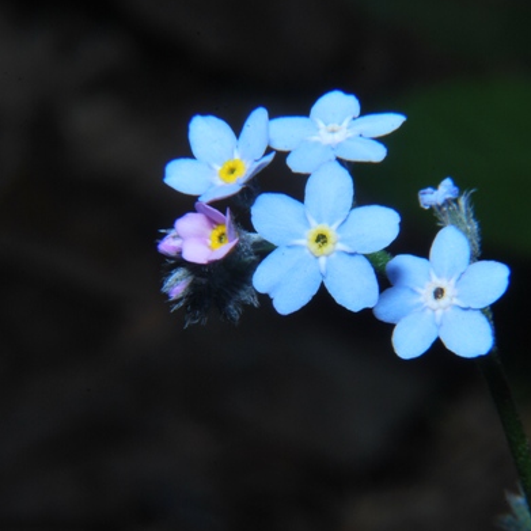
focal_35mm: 283
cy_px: 277
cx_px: 342
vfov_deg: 6.2
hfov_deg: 6.2
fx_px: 4906
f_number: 36
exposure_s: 1/250
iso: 100
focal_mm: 135
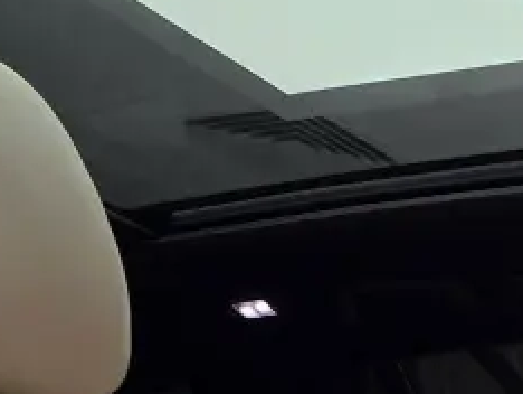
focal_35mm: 80
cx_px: 1182
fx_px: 1210
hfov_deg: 15.8
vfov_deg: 14.6
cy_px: 835
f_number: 2.2
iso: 125
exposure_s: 1/61
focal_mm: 2.2
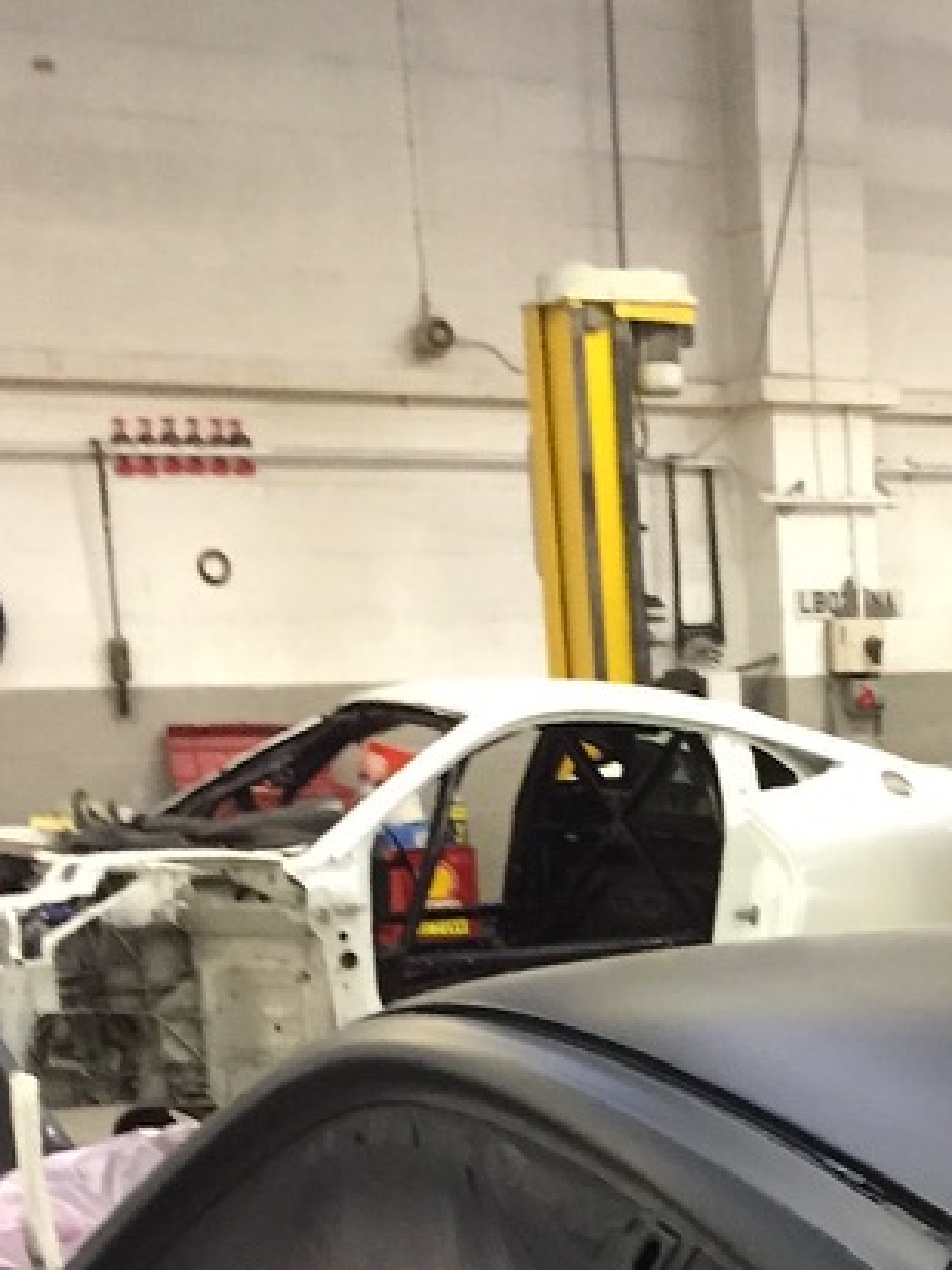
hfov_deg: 19.6
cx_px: 1054
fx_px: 2640
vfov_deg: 24.4
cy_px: 1535
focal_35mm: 72
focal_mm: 4.15
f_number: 2.2
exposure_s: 1/25
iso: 250
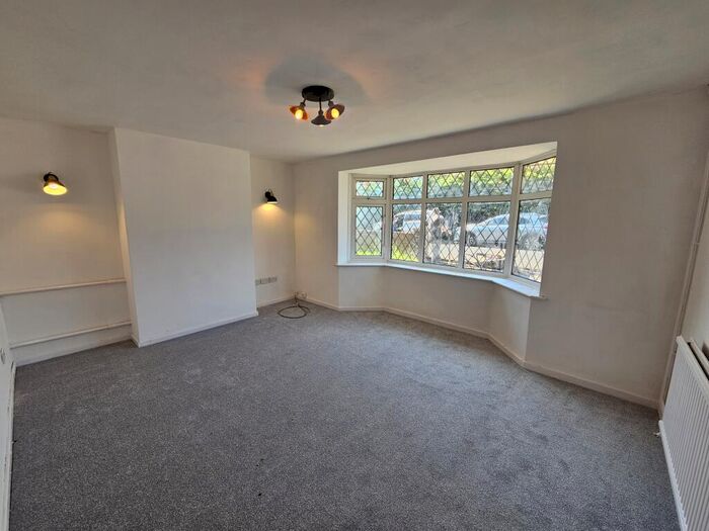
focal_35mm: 13
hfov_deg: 106.2
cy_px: 266
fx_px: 266
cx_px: 354
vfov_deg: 89.9
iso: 50
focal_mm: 2.2
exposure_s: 1/100
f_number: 2.2
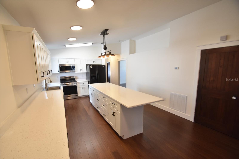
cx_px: 120
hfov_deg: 100.4
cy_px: 80
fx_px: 100
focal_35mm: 15
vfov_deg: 77.3
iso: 800
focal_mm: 10
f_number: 5.6
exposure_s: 1/125
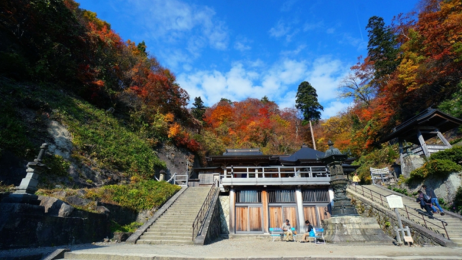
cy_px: 144
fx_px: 196
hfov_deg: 99.4
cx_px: 231
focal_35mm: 16
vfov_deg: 66.9
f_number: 9
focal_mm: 10
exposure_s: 1/800
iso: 400
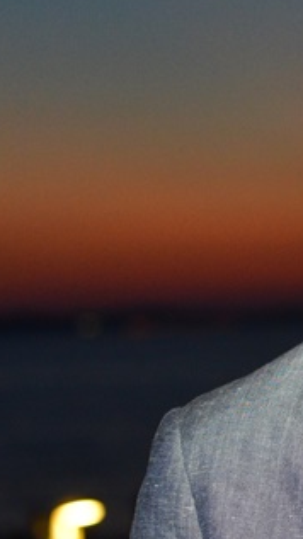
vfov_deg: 14.2
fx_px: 2131
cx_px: 466
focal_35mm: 149
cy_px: 556
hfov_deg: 8.0
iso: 2500
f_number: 3.2
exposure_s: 1/320
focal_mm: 50
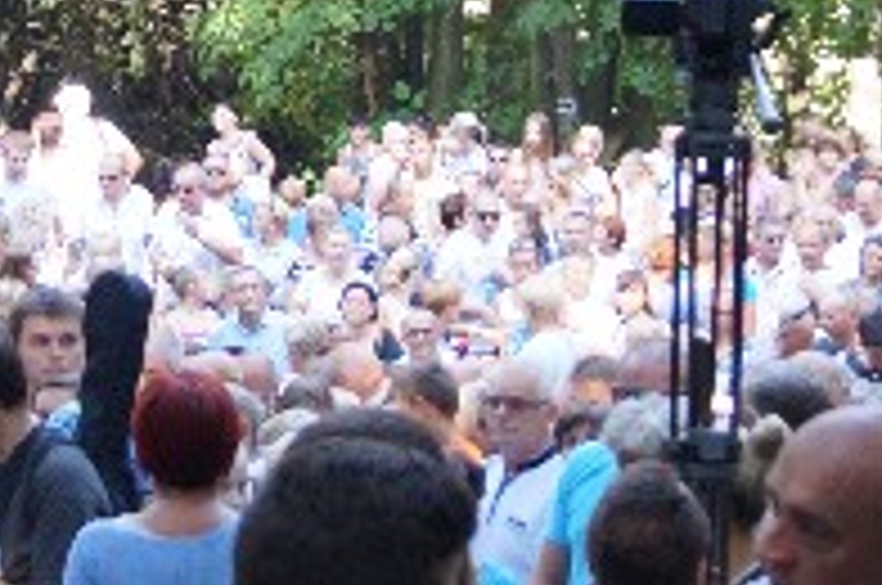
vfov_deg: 7.2
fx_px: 4623
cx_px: 86
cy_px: -4
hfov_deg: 10.8
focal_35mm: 189
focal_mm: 26
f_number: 4.5
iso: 500
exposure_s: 1/160
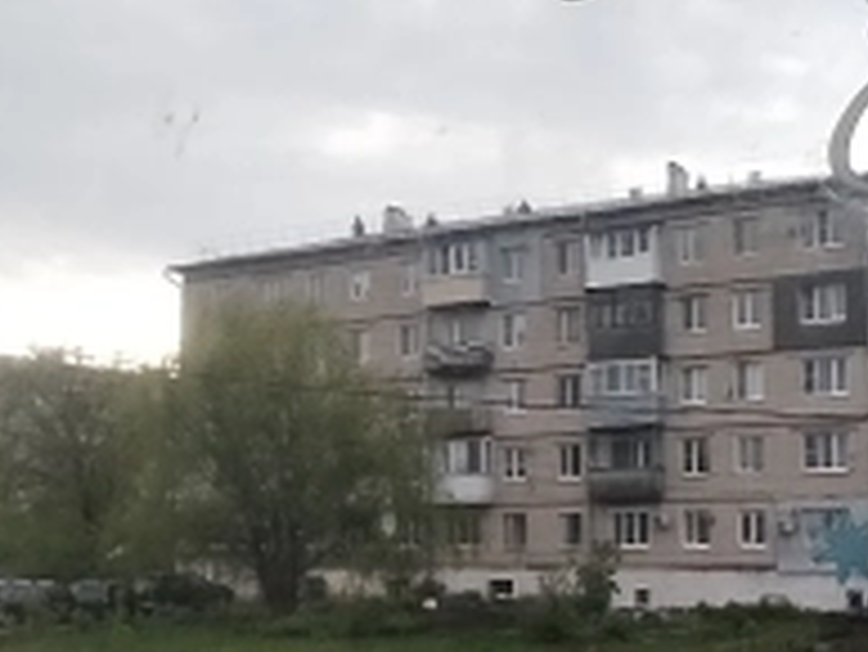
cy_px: 463
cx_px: 580
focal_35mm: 55
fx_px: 1380
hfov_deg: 34.6
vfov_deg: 26.3
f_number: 2.2
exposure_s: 1/873
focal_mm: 1.42
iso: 100
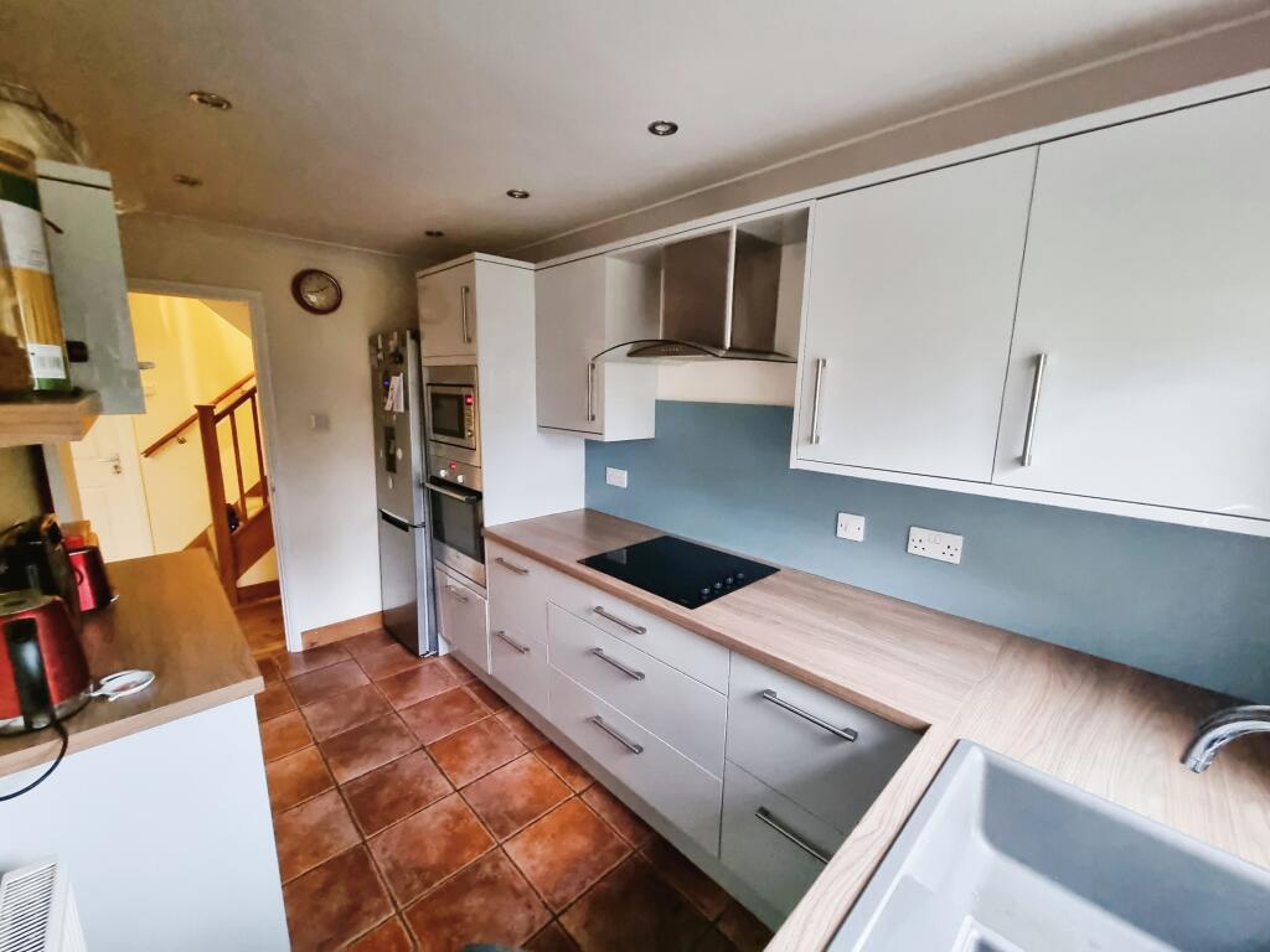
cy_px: 476
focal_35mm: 13
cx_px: 635
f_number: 2.2
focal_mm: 2.2
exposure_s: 1/25
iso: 1600
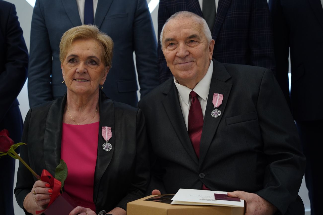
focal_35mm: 79
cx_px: 162
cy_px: 108
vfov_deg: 17.3
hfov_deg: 25.7
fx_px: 709
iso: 1250
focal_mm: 79
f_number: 4
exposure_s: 1/125
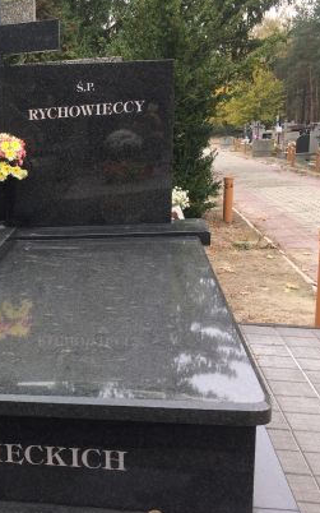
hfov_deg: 24.0
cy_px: 302
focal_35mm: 49
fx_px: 684
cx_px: -60
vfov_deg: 40.9
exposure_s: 1/182
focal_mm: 4.15
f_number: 2.2
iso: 32
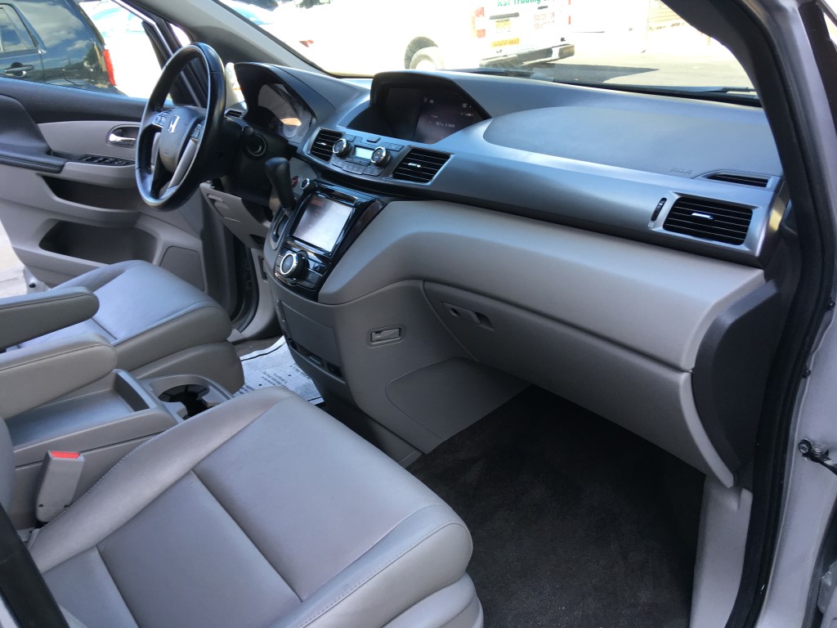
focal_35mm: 29
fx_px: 701
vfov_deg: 48.2
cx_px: 418
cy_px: 314
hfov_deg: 61.7
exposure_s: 1/120
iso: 40
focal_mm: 4.15
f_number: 2.2
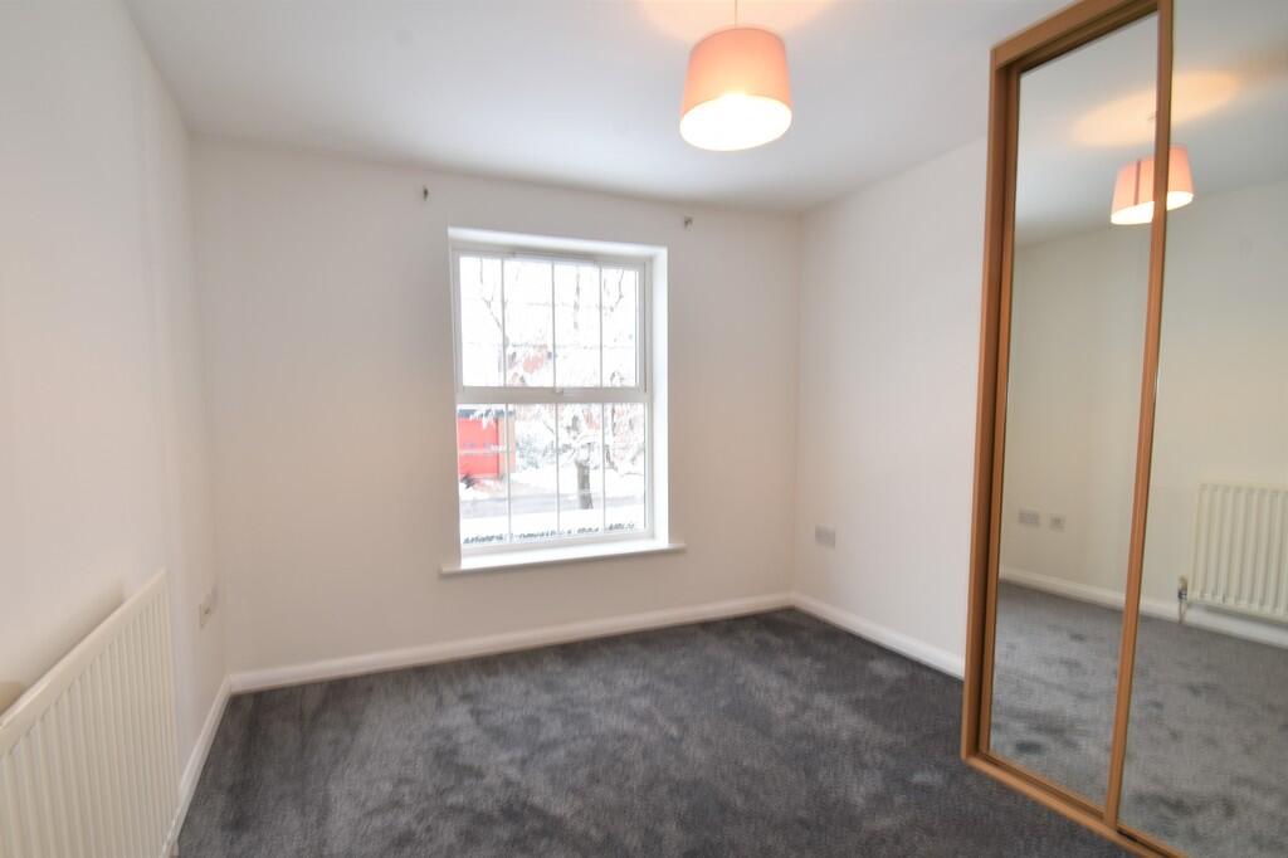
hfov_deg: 100.4
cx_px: 644
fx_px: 536
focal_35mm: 15
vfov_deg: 77.3
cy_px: 429
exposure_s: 1/4
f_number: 10
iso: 100
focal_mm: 10
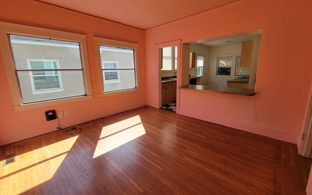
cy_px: 93
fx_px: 119
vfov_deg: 78.6
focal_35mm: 14
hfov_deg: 105.3
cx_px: 156
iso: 50
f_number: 2.2
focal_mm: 2.2
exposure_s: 1/313
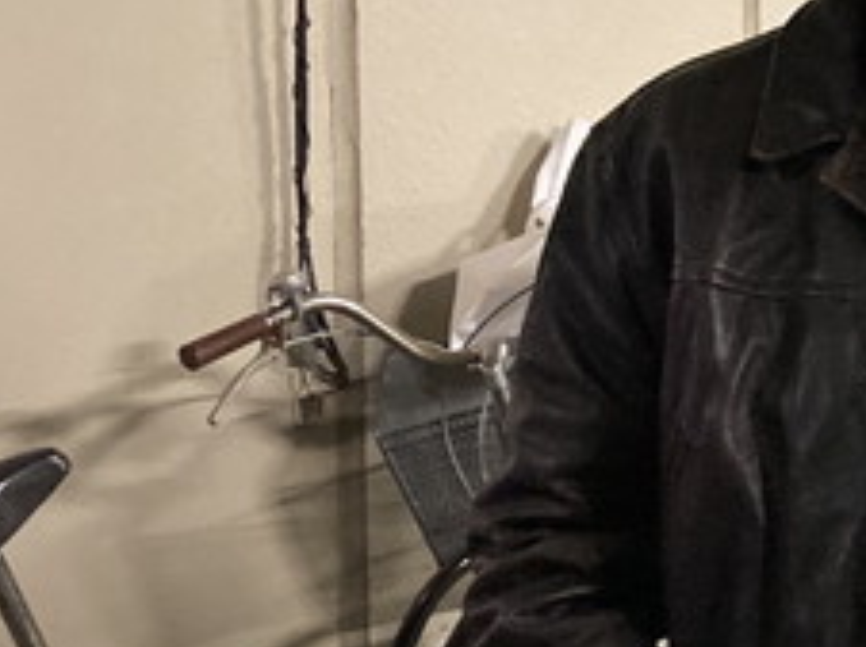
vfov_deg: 14.8
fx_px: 2499
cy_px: 327
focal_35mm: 100
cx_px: 1475
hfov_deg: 16.9
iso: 640
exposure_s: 1/17
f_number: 1.8
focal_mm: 3.99
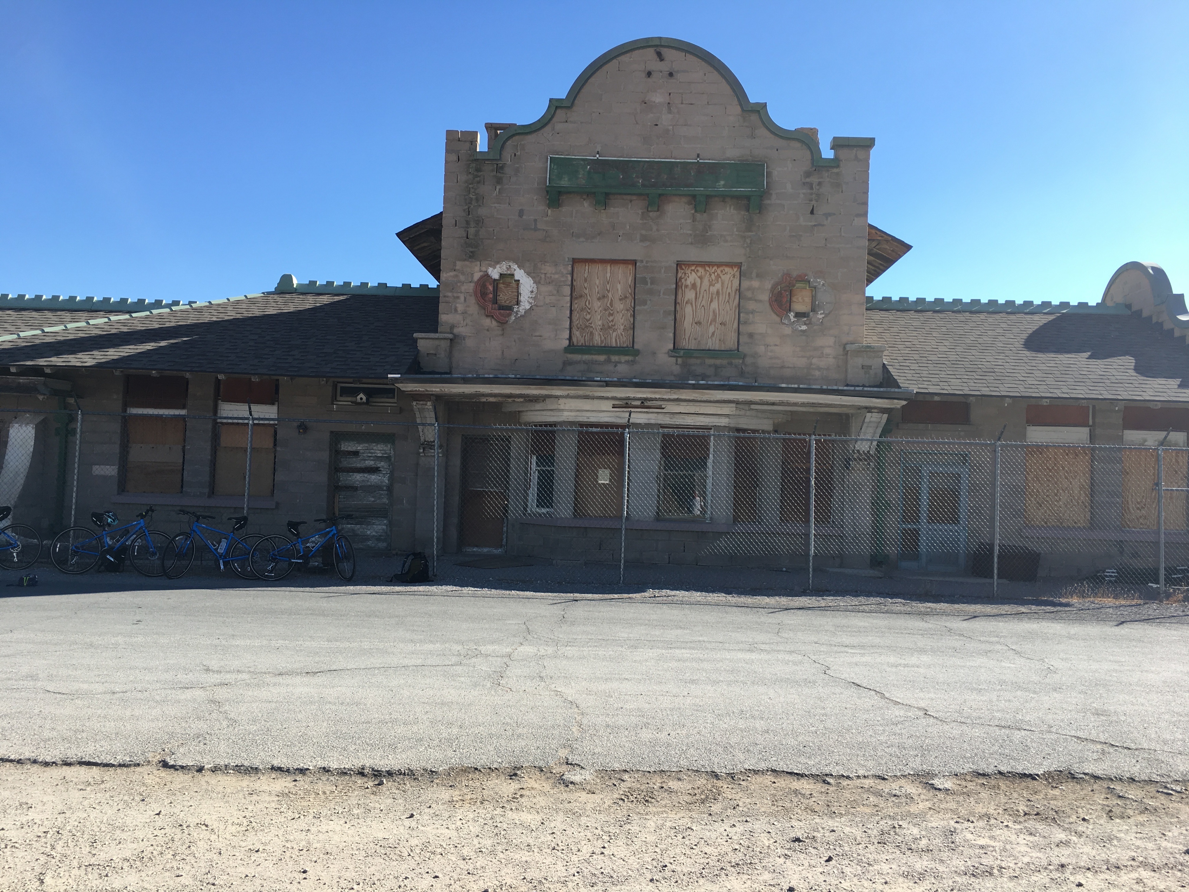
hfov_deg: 61.7
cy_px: 446
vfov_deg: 48.2
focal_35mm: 29
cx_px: 594
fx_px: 996
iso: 25
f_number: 2.2
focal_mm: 4.15
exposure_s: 1/725
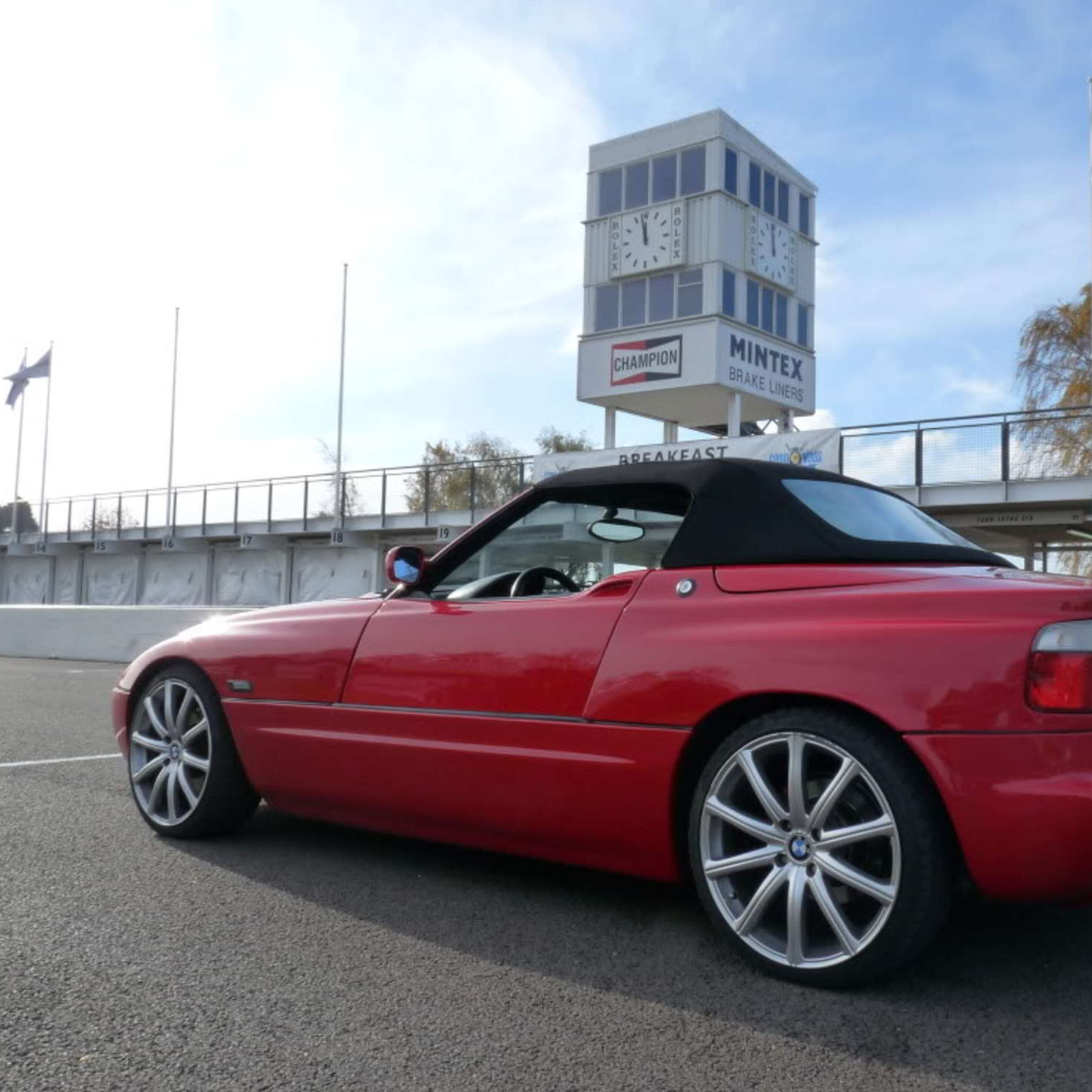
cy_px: 544
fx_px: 1142
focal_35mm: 32
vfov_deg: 51.1
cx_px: 667
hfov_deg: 50.7
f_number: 5.6
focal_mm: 4.8
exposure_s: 1/400
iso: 160
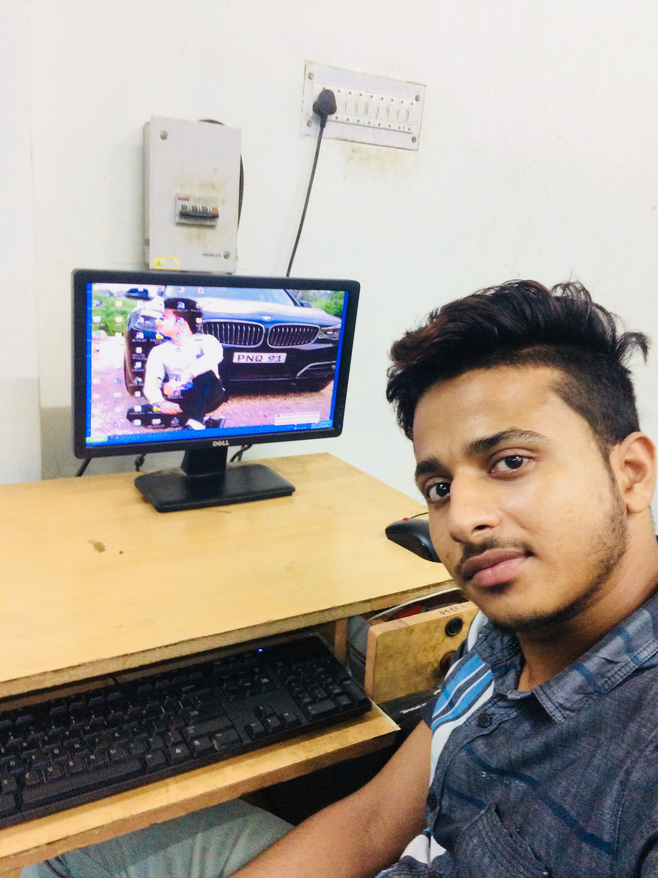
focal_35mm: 29
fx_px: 735
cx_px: 329
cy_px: 439
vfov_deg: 61.7
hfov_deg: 48.2
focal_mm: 4.15
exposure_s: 1/33
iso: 320
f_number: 2.2
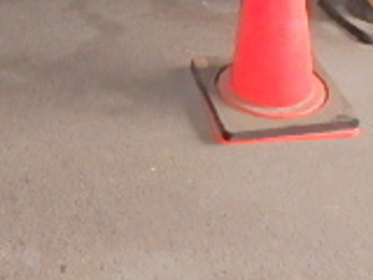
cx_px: 91
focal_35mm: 84
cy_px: -238
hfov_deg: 23.0
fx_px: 905
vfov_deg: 15.0
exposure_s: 1/30
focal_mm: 3.7
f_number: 3.5
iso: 400
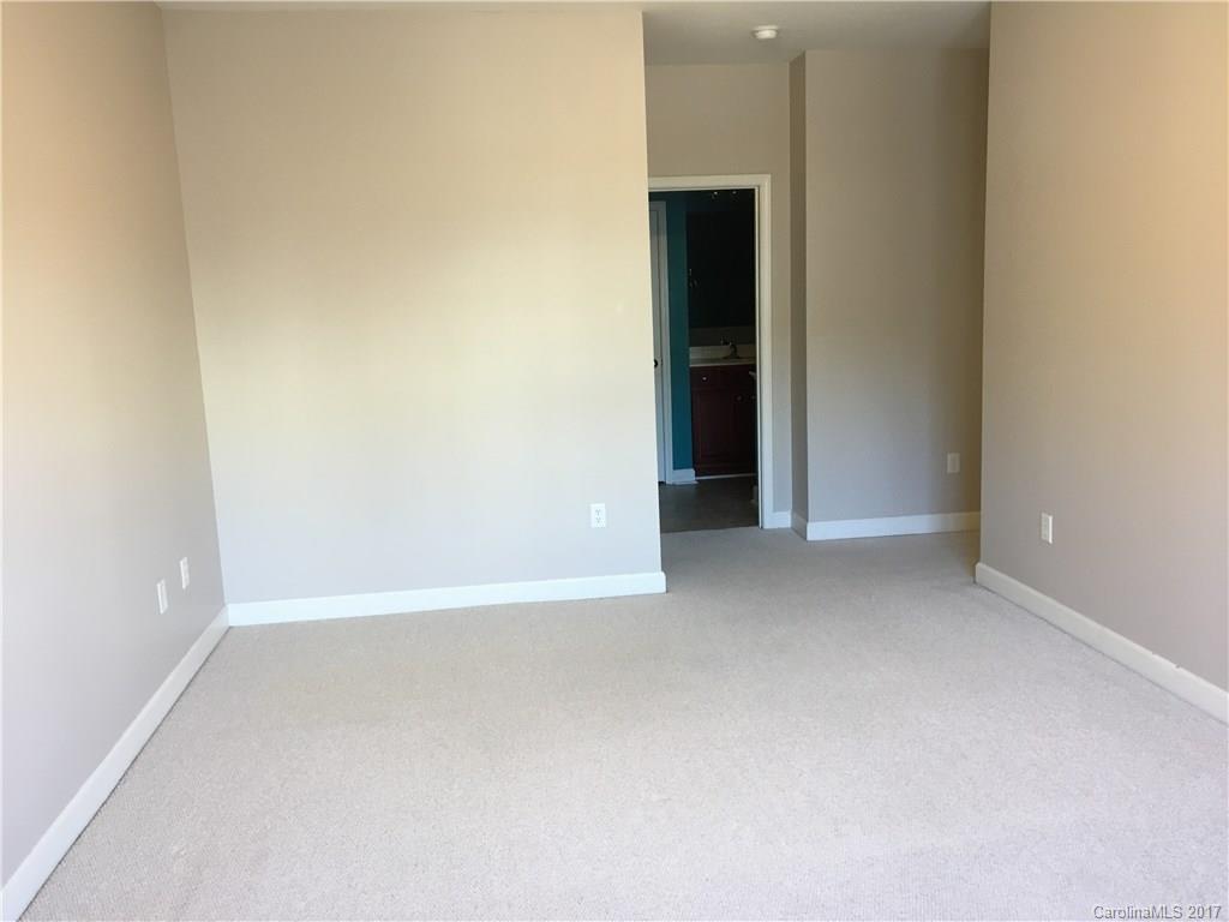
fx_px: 1030
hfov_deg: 61.7
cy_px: 461
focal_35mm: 29
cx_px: 614
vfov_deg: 48.2
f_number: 2.2
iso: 80
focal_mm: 4.15
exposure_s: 1/30
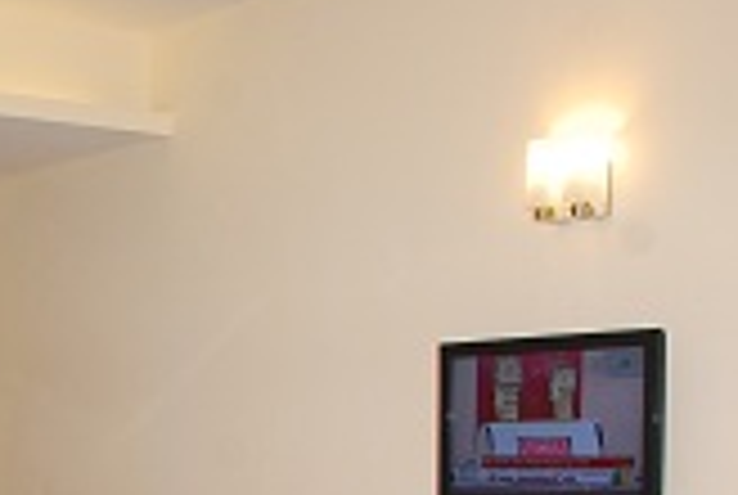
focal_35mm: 79
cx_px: 54
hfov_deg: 24.8
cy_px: 698
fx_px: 1622
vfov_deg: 16.1
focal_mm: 18
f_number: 7.1
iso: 400
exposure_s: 1/60
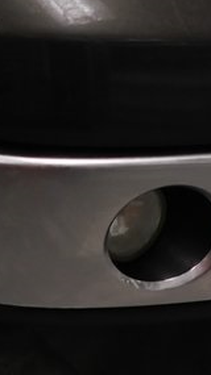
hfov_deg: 13.4
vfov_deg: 21.5
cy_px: -109
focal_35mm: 90
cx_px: 55
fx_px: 897
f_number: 3
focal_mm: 4
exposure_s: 1/25
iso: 400
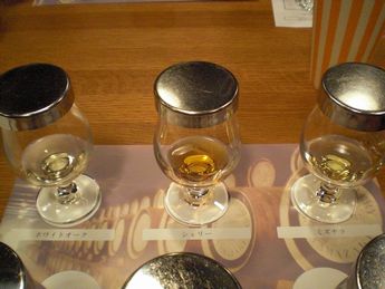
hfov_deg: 49.0
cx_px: 192
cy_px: 144
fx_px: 423
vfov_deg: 37.7
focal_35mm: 38
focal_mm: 6.3
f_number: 3.1
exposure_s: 1/60
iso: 800
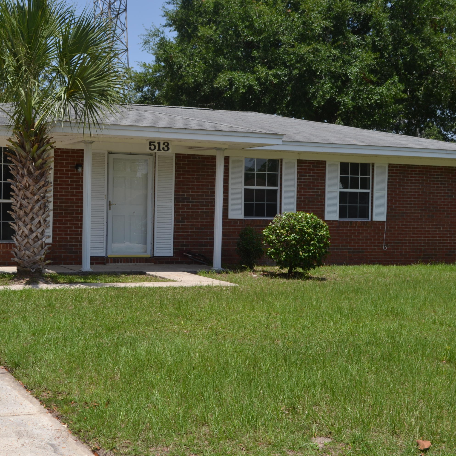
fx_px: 805
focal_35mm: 54
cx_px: 138
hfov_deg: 31.3
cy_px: 228
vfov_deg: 31.6
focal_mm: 28
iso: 100
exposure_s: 1/200
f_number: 8
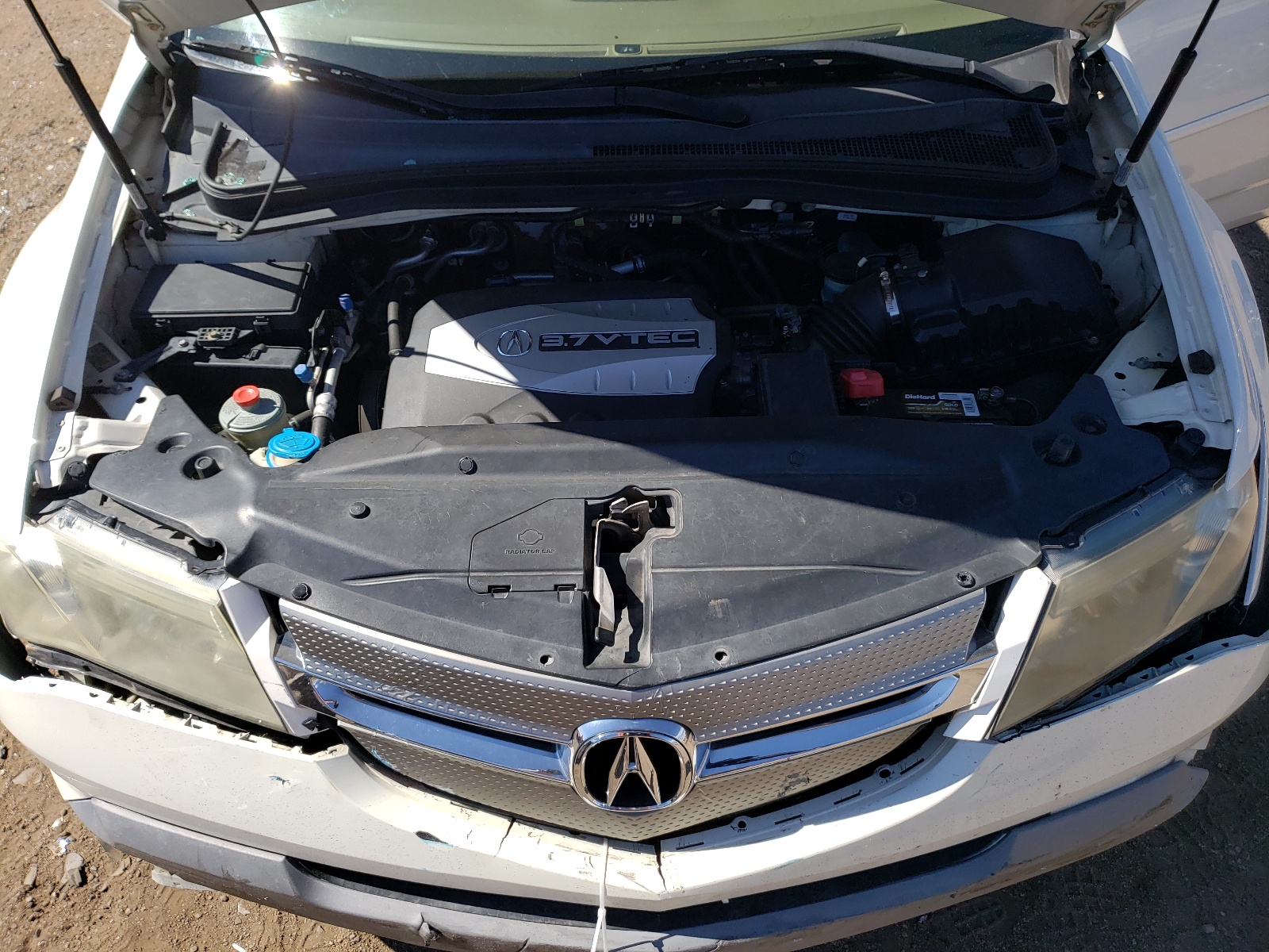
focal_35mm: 26
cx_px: 634
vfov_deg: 53.1
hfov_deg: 67.3
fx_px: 953
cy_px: 476
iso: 50
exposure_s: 1/2500
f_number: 1.5
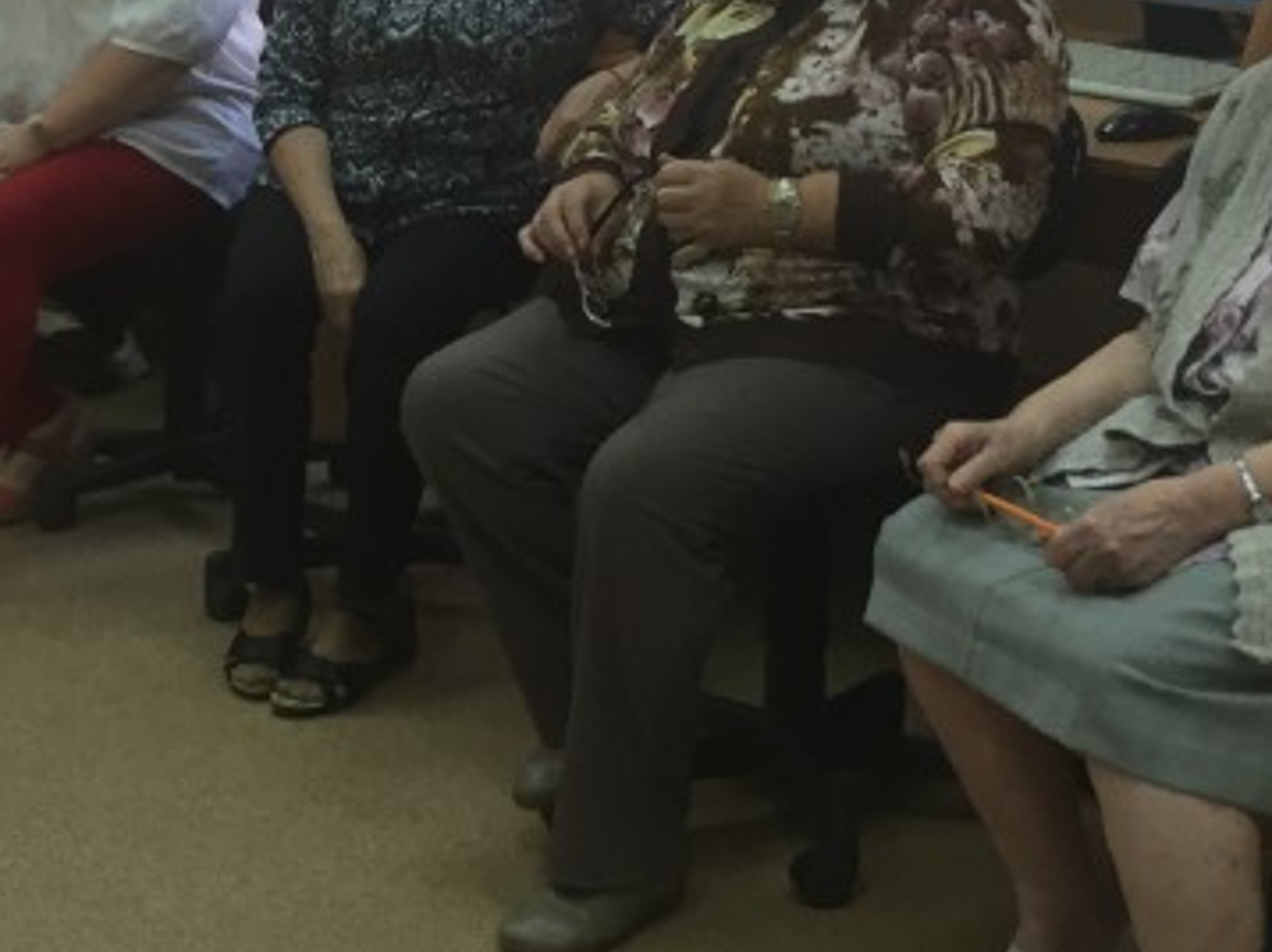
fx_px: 3048
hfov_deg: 22.5
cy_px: 181
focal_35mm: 83
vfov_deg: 17.6
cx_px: -43
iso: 40
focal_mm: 4.15
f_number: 2.2
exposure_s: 1/33
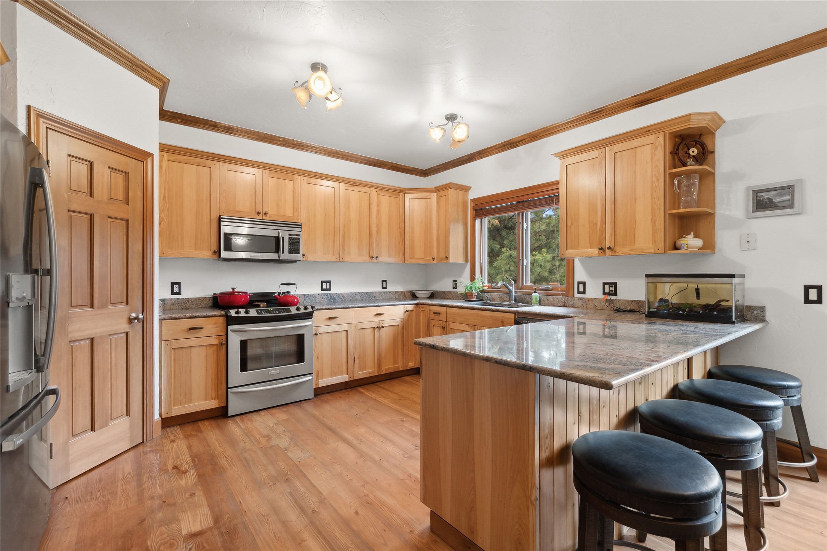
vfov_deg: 77.3
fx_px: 345
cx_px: 414
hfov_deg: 100.4
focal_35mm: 15
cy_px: 276
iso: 200
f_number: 6.3
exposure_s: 1/4
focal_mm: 10
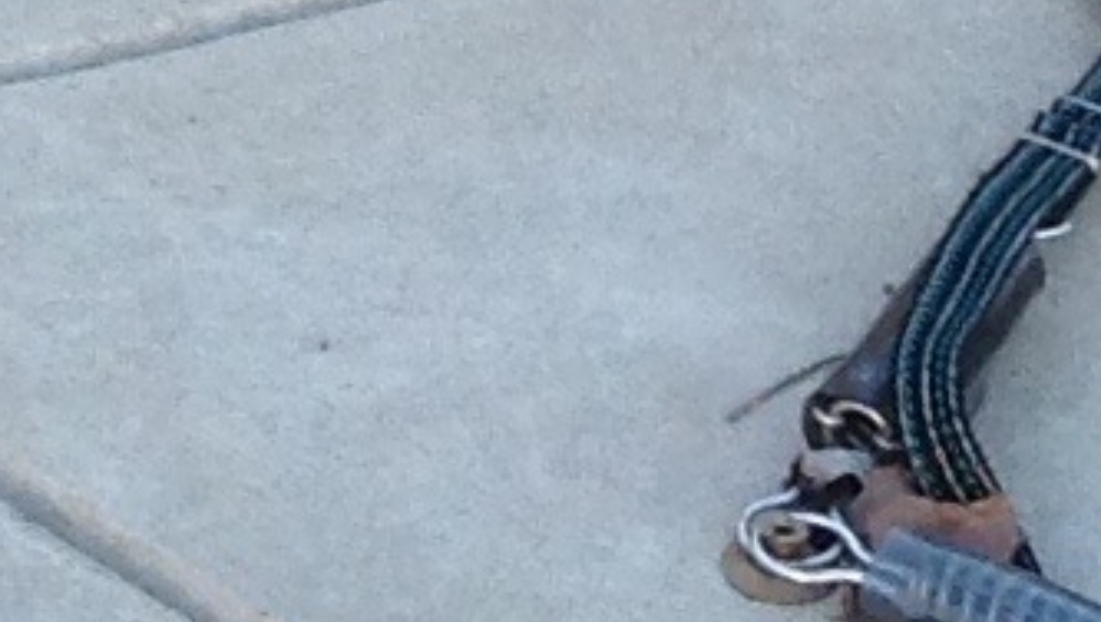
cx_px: -916
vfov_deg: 3.8
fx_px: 8649
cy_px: -1969
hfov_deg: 7.1
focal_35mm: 296
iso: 50
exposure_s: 1/60
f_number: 2.4
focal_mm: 4.28
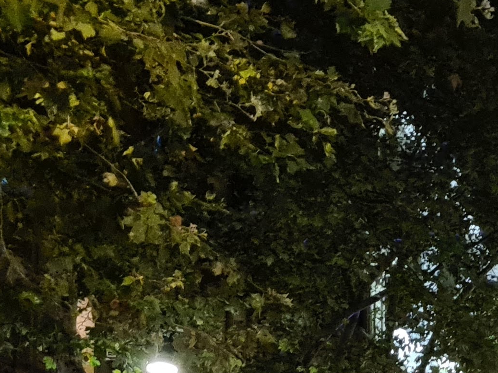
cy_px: 621
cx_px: 964
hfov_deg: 15.8
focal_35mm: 101
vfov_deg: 13.5
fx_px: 1453
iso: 640
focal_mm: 5.4
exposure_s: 1/25
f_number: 1.8
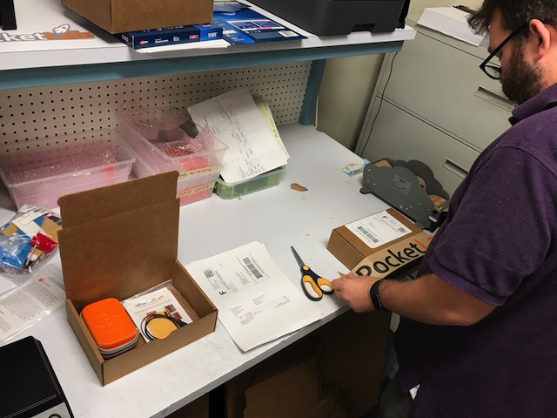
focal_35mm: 28
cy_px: 209
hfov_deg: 63.4
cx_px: 278
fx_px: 451
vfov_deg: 49.7
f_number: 1.8
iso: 32
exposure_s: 1/30
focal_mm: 3.99
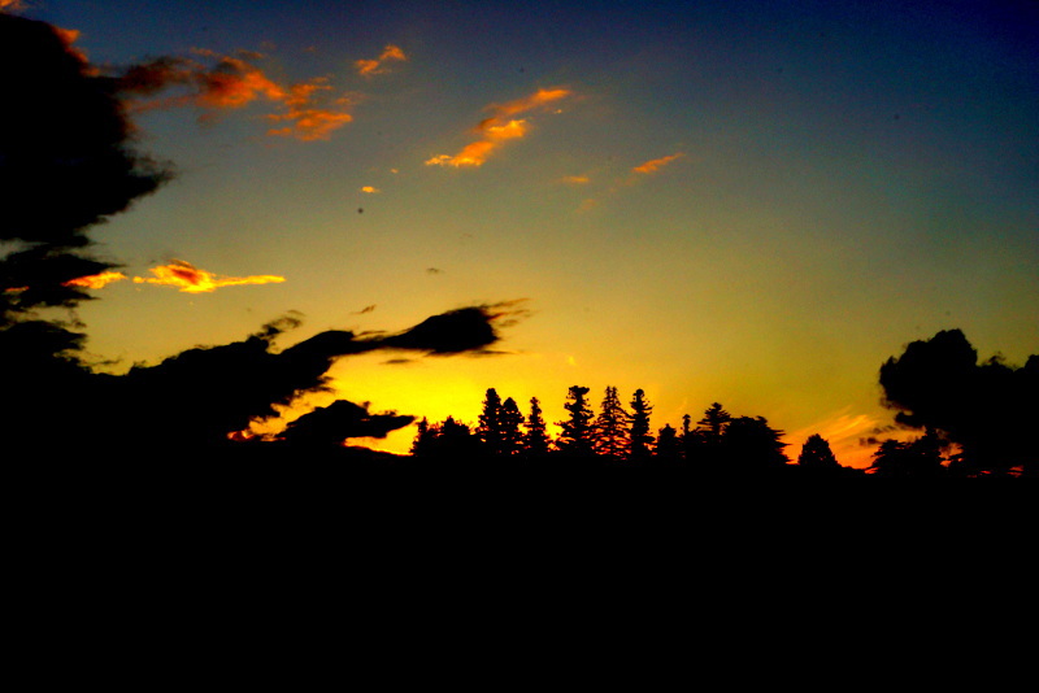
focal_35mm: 42
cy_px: 346
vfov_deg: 31.9
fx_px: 1213
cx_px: 520
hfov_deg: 46.4
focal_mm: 28
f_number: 29
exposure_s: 1/50
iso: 100
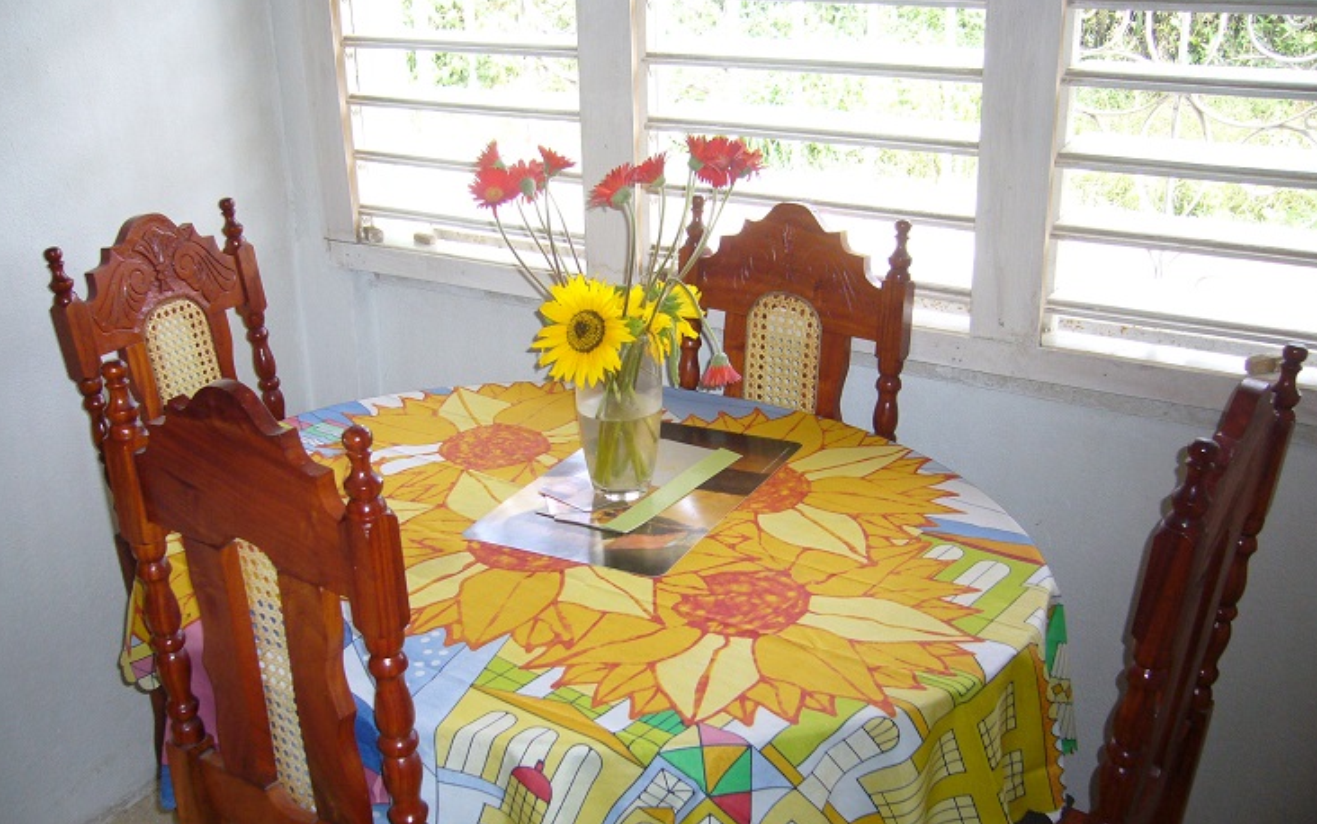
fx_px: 1364
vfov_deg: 33.6
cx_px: 666
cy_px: 439
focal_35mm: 38
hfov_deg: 51.5
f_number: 2.8
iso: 125
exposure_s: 1/60
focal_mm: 5.8
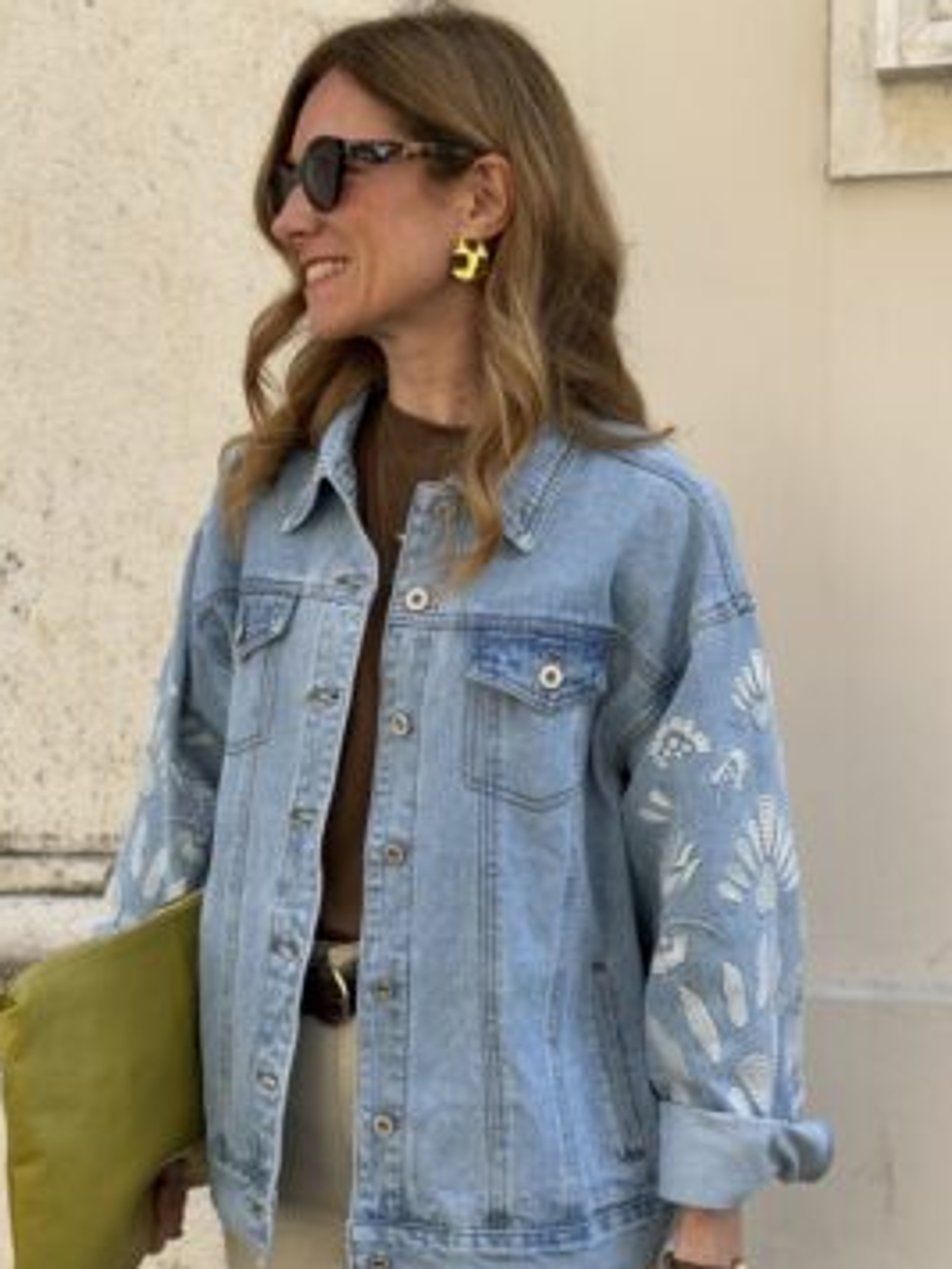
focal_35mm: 54
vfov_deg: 35.5
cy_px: 649
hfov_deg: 27.0
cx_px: 467
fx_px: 1980
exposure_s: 1/885
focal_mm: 6.76
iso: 80
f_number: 1.78
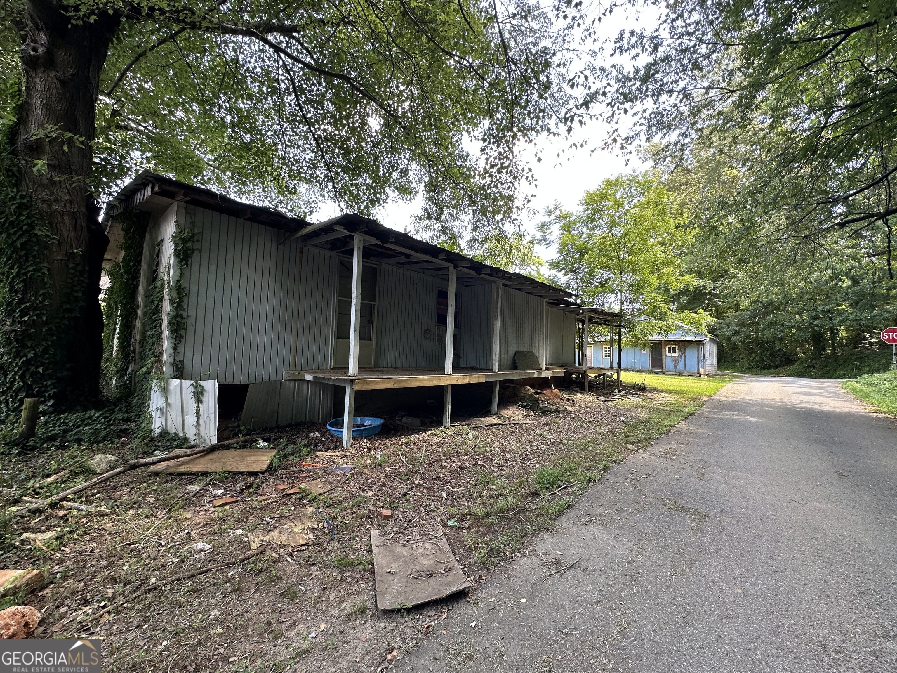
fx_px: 363
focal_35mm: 14
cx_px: 448
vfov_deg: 85.7
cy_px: 336
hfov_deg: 102.1
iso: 50
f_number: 2.2
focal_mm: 2.22
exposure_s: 1/99
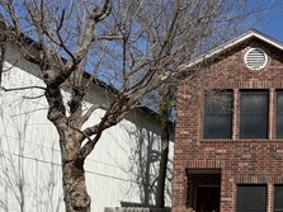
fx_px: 564
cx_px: 316
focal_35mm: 69
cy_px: 138
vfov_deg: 21.2
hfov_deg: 25.9
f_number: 1.78
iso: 80
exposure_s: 1/8130
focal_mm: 6.76
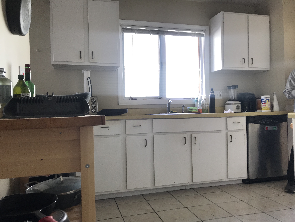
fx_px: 239
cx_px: 148
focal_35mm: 28
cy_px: 111
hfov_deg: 63.4
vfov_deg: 49.7
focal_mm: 3.99
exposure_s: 1/120
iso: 32
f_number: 1.8
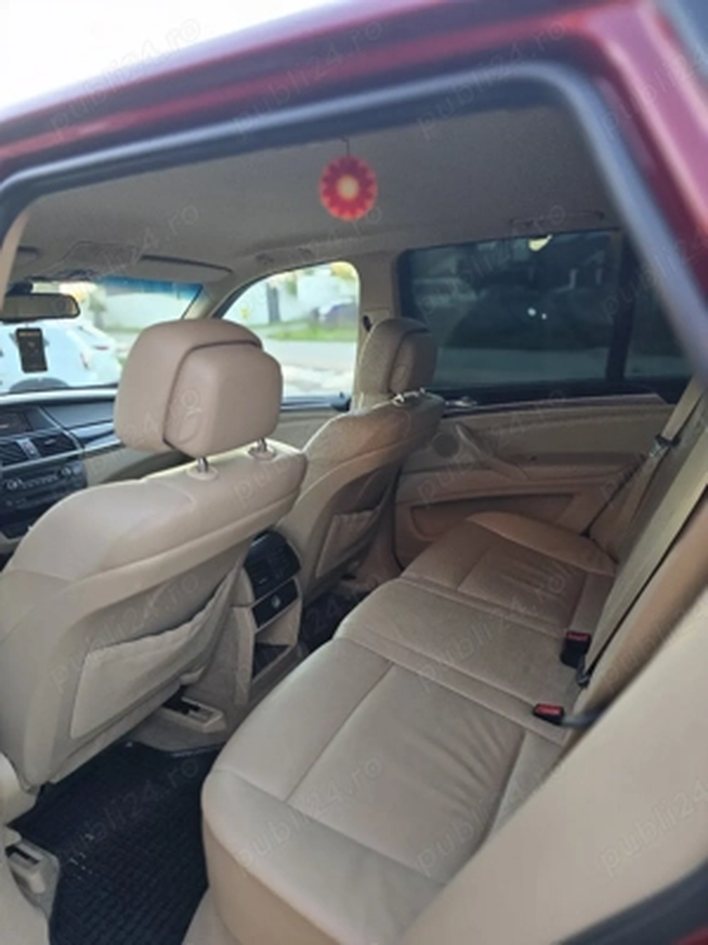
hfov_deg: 58.9
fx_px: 627
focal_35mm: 23
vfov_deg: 73.9
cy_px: 472
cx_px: 354
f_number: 1.7
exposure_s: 1/120
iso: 320
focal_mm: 6.3
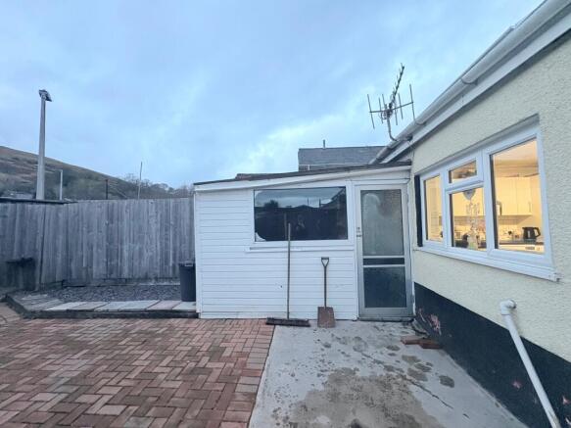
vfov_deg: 85.7
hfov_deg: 102.1
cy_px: 214
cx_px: 286
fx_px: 231
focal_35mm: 14
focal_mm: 2.22
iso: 320
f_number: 2.2
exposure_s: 1/50
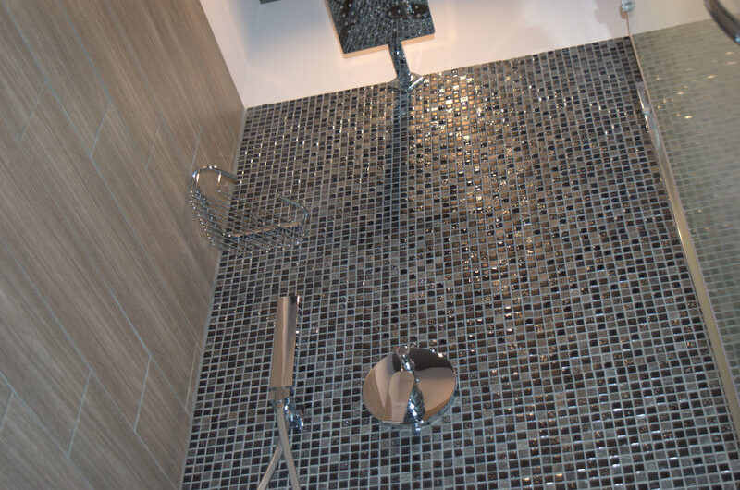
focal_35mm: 51
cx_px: 370
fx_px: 1046
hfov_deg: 39.0
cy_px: 245
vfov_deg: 26.4
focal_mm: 34
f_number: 4.5
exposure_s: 1/60
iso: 720
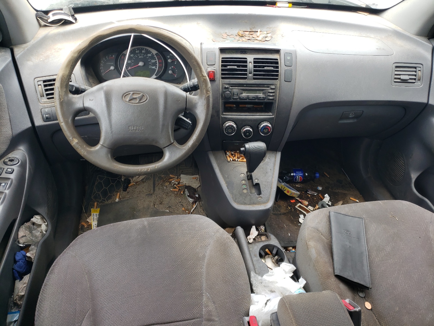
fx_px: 326
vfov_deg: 53.1
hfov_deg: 67.3
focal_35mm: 26
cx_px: 217
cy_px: 163
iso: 50
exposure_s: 1/263
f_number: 1.5
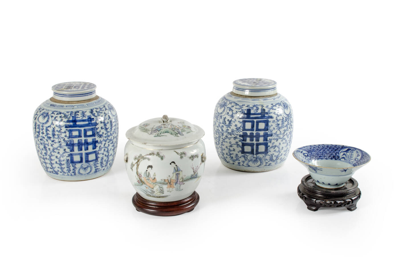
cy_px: 132
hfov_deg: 37.9
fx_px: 581
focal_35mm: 52
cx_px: 200
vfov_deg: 25.6
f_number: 20
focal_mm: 35
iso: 125
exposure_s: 1/160
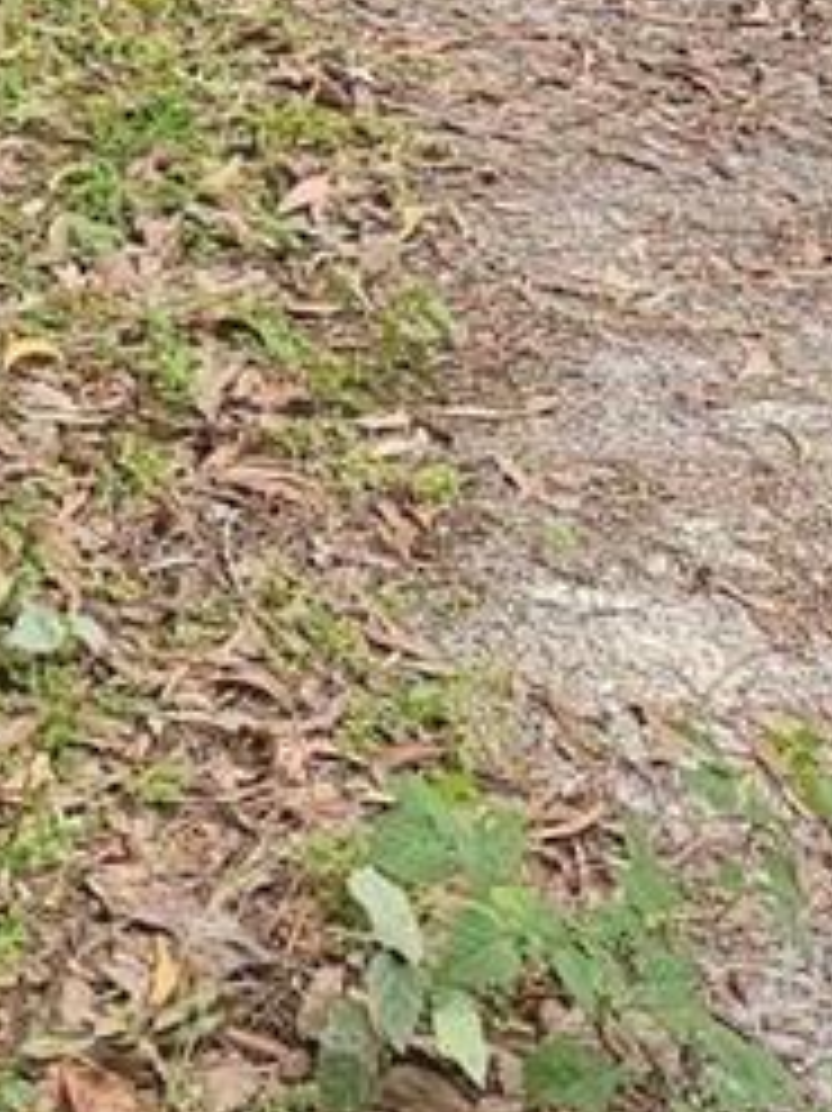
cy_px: -1058
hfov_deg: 10.2
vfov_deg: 12.3
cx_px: -121
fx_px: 4587
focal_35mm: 143
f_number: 1.7
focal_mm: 6.3
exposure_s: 1/120
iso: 32
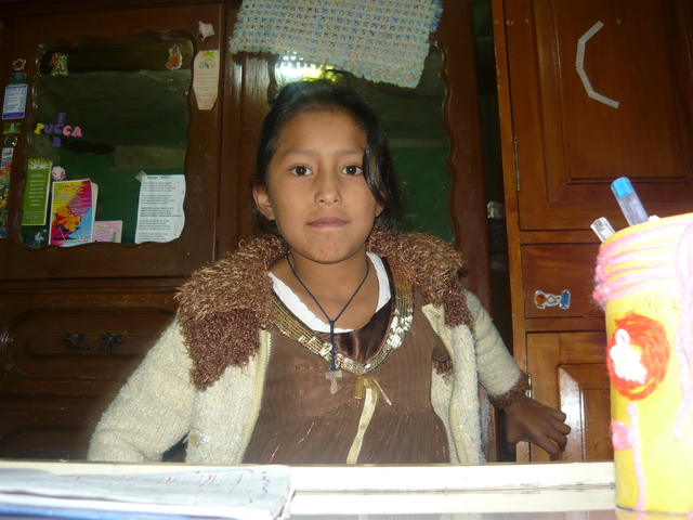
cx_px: 346
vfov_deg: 42.9
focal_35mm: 33
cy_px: 260
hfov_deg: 55.4
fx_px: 661
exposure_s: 1/30
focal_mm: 5.5
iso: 100
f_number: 2.8
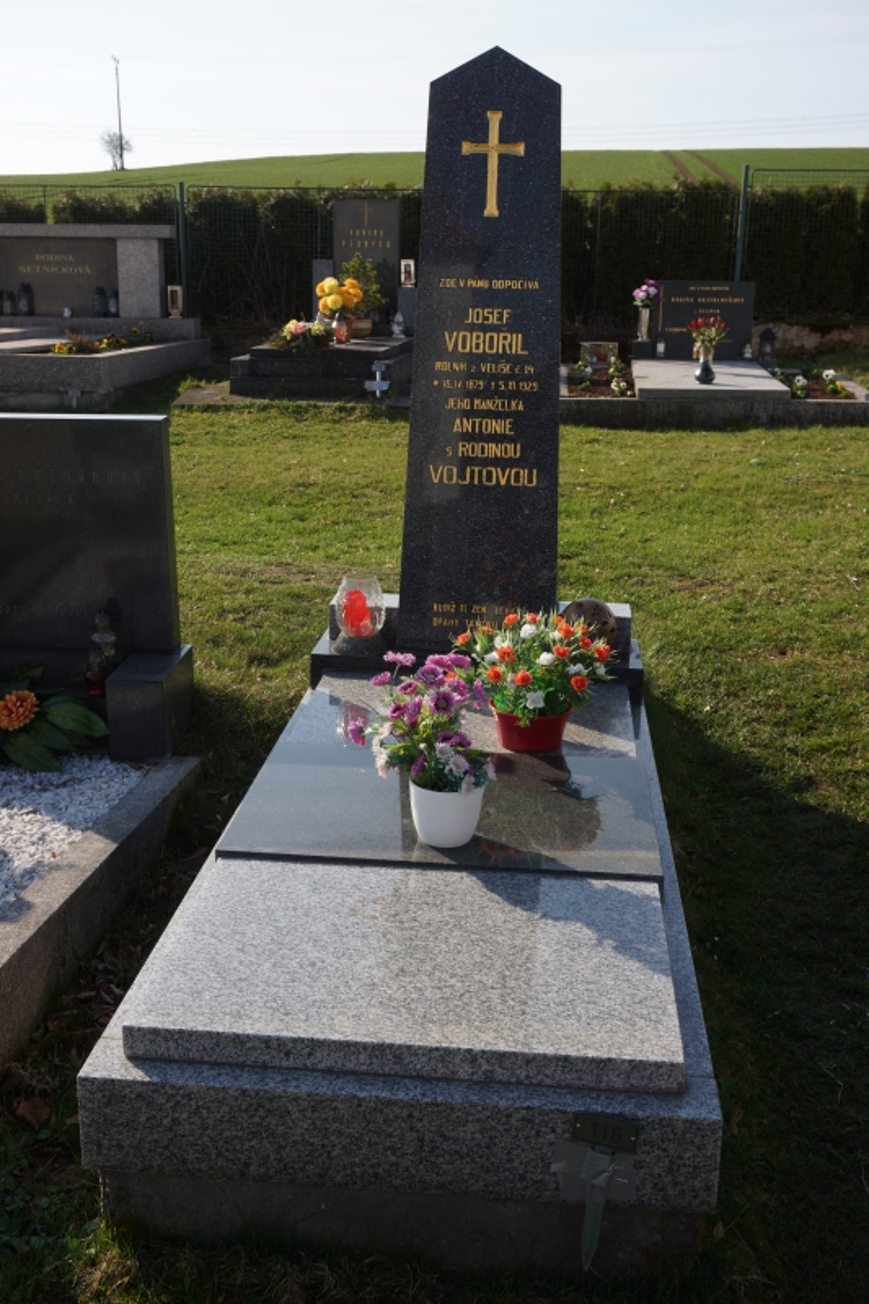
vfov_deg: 53.1
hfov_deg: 36.9
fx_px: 1304
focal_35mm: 36
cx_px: 434
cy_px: 652
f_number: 8
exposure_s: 1/200
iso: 100
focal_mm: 24
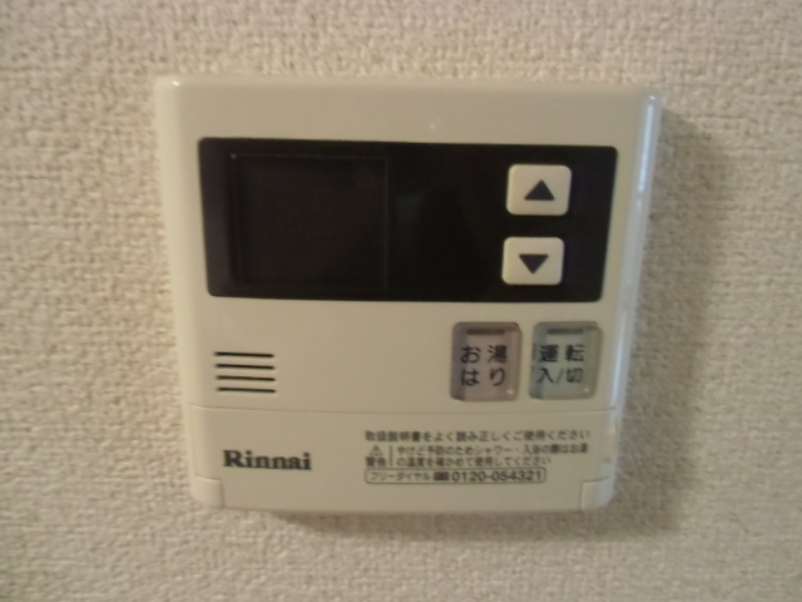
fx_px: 556
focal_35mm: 24
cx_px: 401
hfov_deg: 71.6
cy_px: 301
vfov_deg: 56.8
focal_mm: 4.24
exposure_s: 1/25
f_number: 3
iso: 800
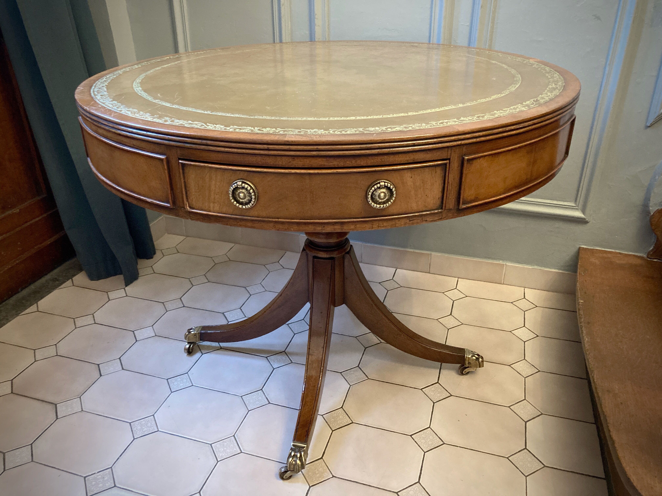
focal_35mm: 28
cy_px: 248
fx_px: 535
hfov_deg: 63.4
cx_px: 331
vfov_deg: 49.7
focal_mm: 3.99
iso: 400
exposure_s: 1/25
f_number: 1.8
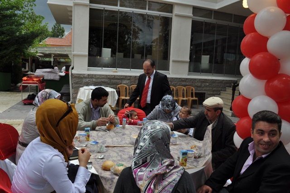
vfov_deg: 47.8
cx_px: 145
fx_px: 217
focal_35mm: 27
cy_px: 96
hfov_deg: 67.4
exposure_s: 1/250
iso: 200
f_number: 8
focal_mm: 18
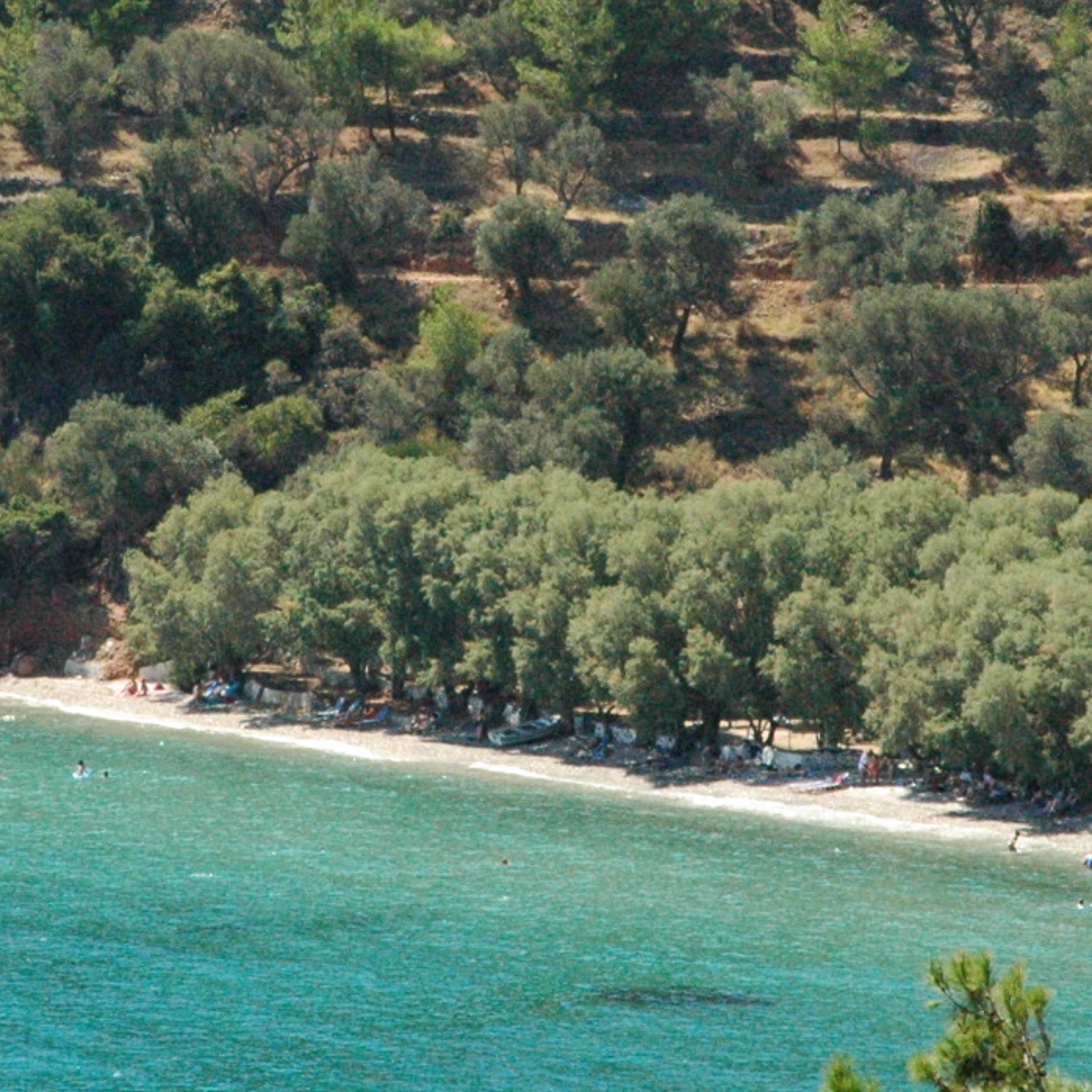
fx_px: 10207
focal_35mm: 286
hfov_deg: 6.1
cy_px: 314
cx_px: 523
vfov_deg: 6.1
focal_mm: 70
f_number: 13
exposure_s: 1/800
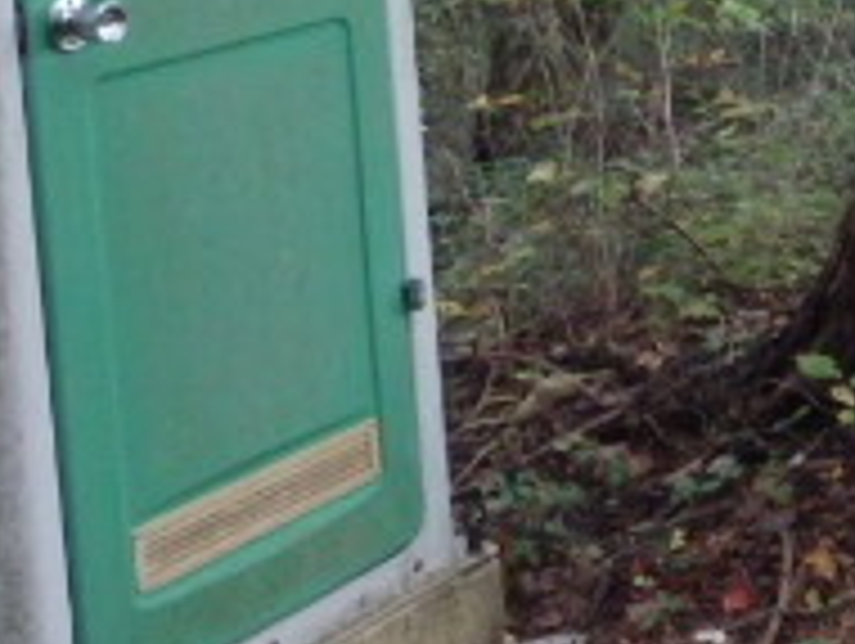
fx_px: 2498
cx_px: 1282
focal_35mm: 101
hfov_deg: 17.5
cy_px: -198
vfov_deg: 14.1
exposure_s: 1/30
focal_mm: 5.4
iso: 400
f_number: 4.1
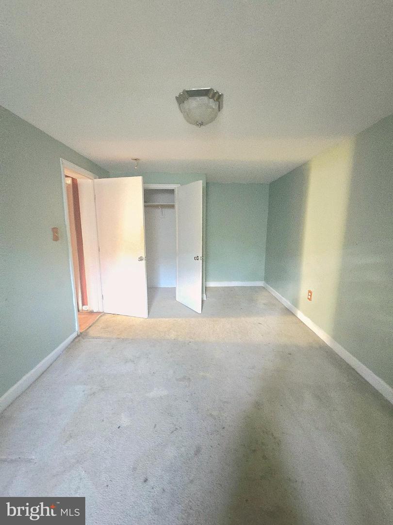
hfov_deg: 89.9
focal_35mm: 13
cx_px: 196
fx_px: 197
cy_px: 262
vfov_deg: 106.2
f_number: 2.2
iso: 3200
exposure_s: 1/15
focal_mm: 2.2
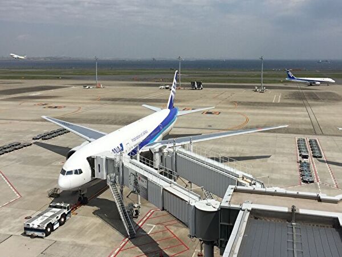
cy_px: 128
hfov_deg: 61.7
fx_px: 287
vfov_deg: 48.2
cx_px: 171
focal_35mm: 29
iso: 32
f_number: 2.2
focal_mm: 4.15
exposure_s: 1/4950
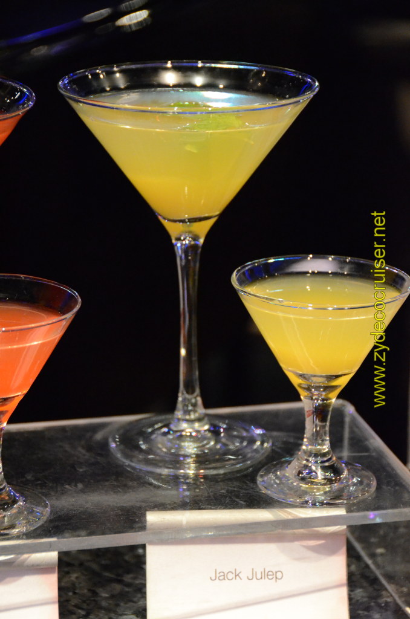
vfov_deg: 16.7
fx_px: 2111
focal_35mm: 123
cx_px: 205
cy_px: 310
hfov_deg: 11.1
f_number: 5
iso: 6400
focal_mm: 82
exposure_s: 1/80
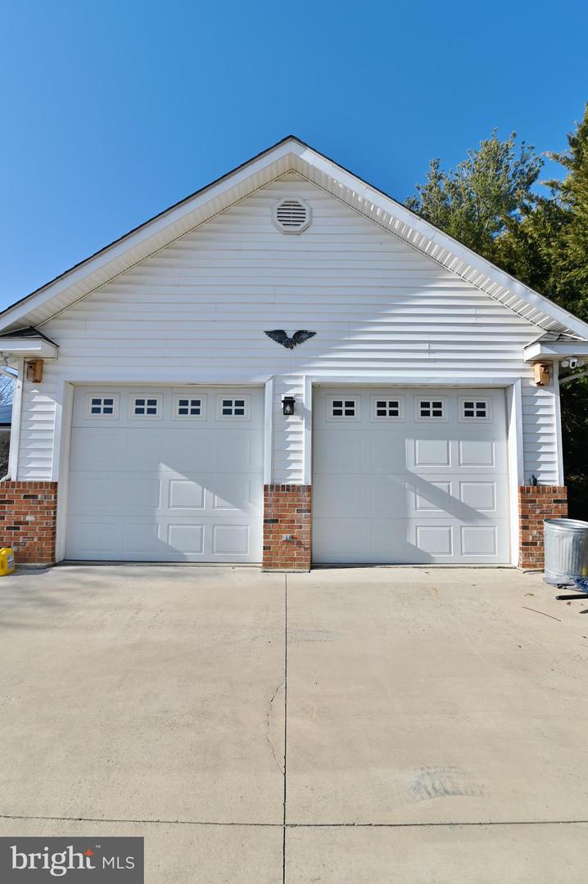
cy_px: 442
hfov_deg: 73.6
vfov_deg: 96.8
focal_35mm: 16
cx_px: 294
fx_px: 393
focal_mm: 16
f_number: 8
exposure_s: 1/500
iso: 100
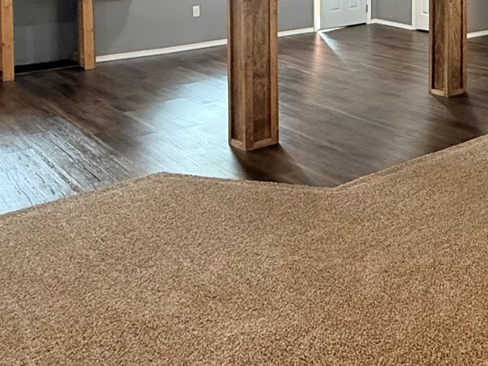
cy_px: -45
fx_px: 648
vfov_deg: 28.4
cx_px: 419
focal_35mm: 46
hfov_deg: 38.9
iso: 500
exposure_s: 1/120
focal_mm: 2.22
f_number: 2.2
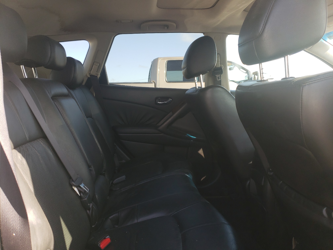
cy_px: 125
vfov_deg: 53.1
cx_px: 166
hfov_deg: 67.3
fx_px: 250
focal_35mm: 26
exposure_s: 1/244
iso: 50
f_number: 1.5
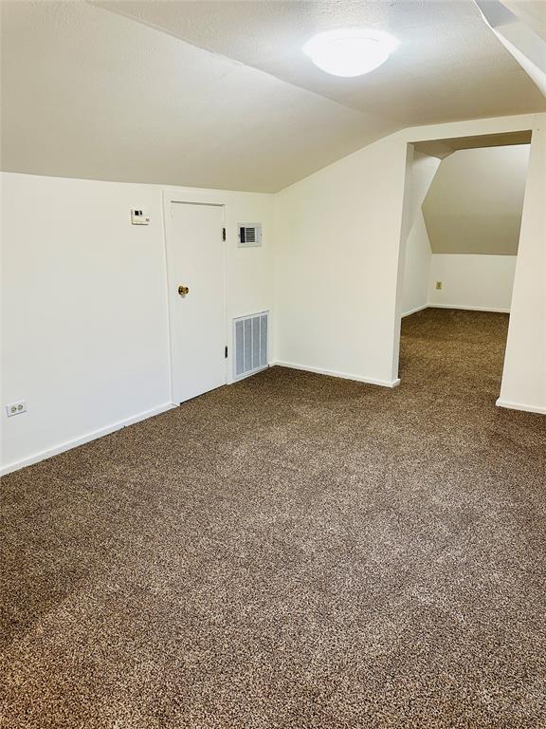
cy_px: 364
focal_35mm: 24
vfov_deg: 71.6
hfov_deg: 56.8
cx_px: 273
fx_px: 505
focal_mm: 6.86
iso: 250
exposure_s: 1/60
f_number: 1.78
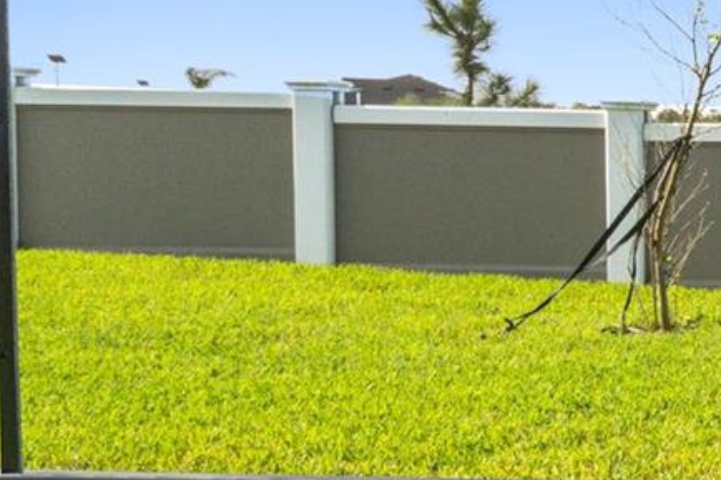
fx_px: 1181
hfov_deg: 21.3
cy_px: 188
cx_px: 1317
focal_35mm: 59
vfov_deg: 22.9
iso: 320
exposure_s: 1/20
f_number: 9
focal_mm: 16
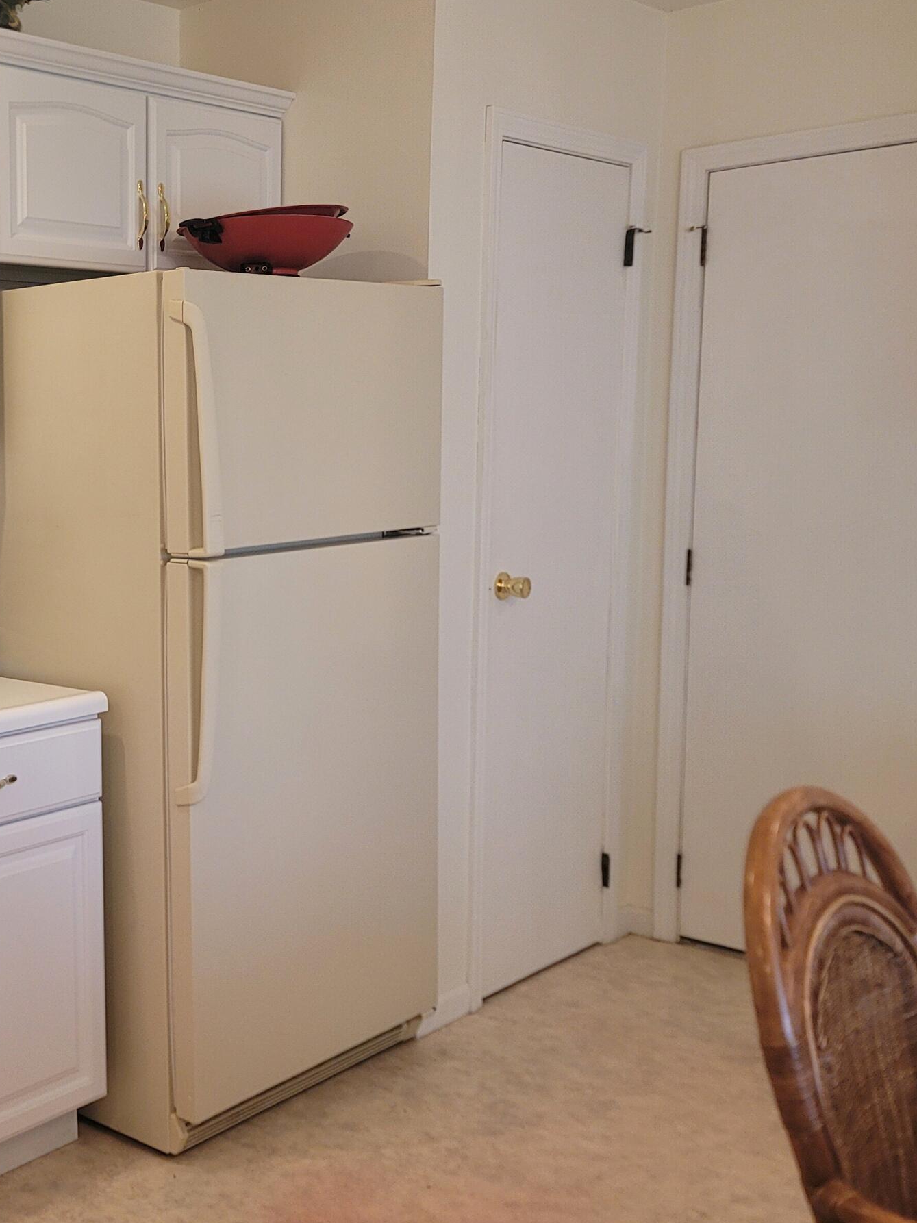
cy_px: 610
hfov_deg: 32.0
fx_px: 1484
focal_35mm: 42
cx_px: 31
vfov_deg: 44.8
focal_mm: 7
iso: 250
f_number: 1.8
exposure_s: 1/120
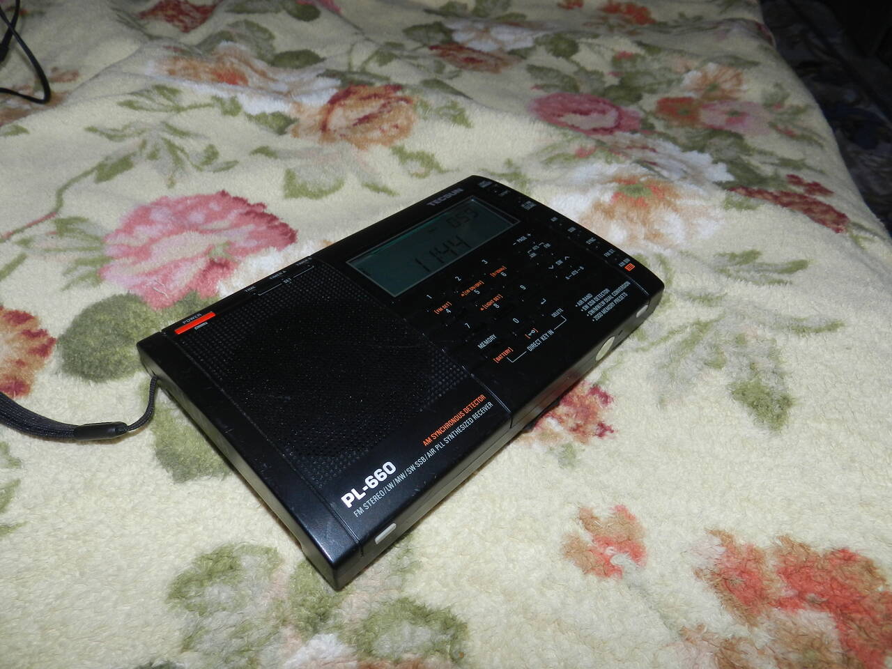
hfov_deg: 73.9
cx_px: 446
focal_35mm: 23
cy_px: 334
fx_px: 593
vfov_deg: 58.9
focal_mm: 4
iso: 200
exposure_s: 1/30
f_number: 3.4
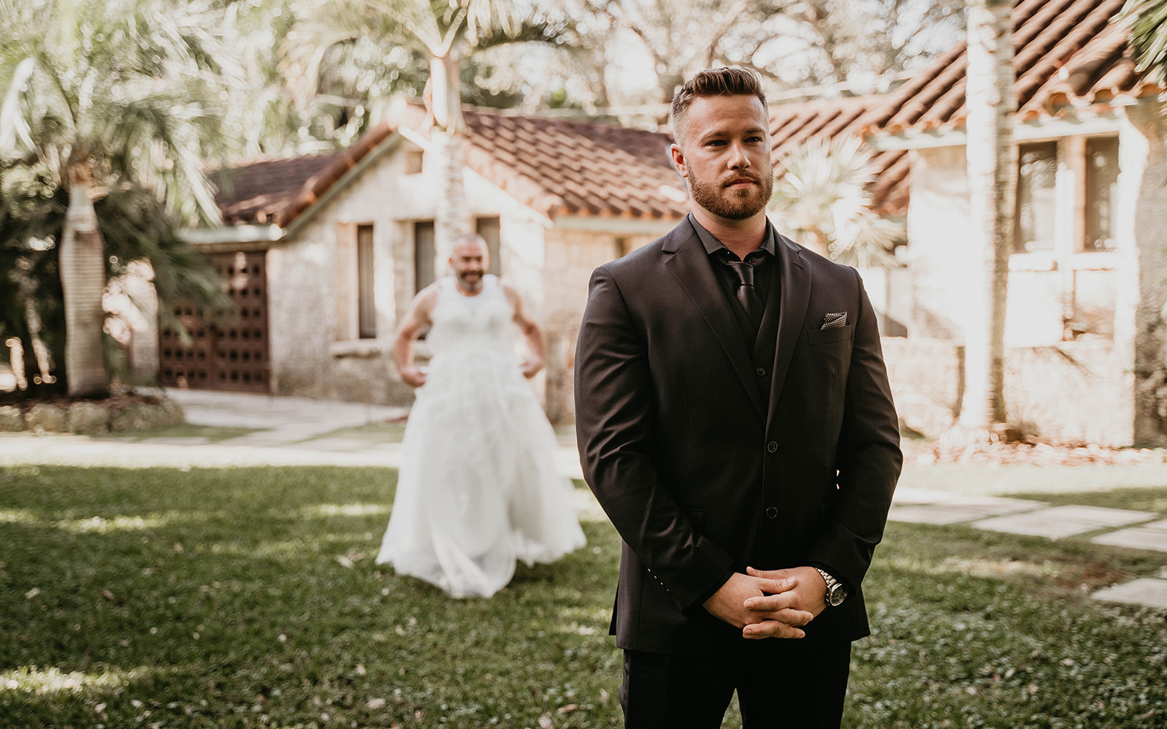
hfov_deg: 41.1
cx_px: 584
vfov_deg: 26.3
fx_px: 1558
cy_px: 370
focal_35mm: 49
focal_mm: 48
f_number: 2.8
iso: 250
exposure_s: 1/250
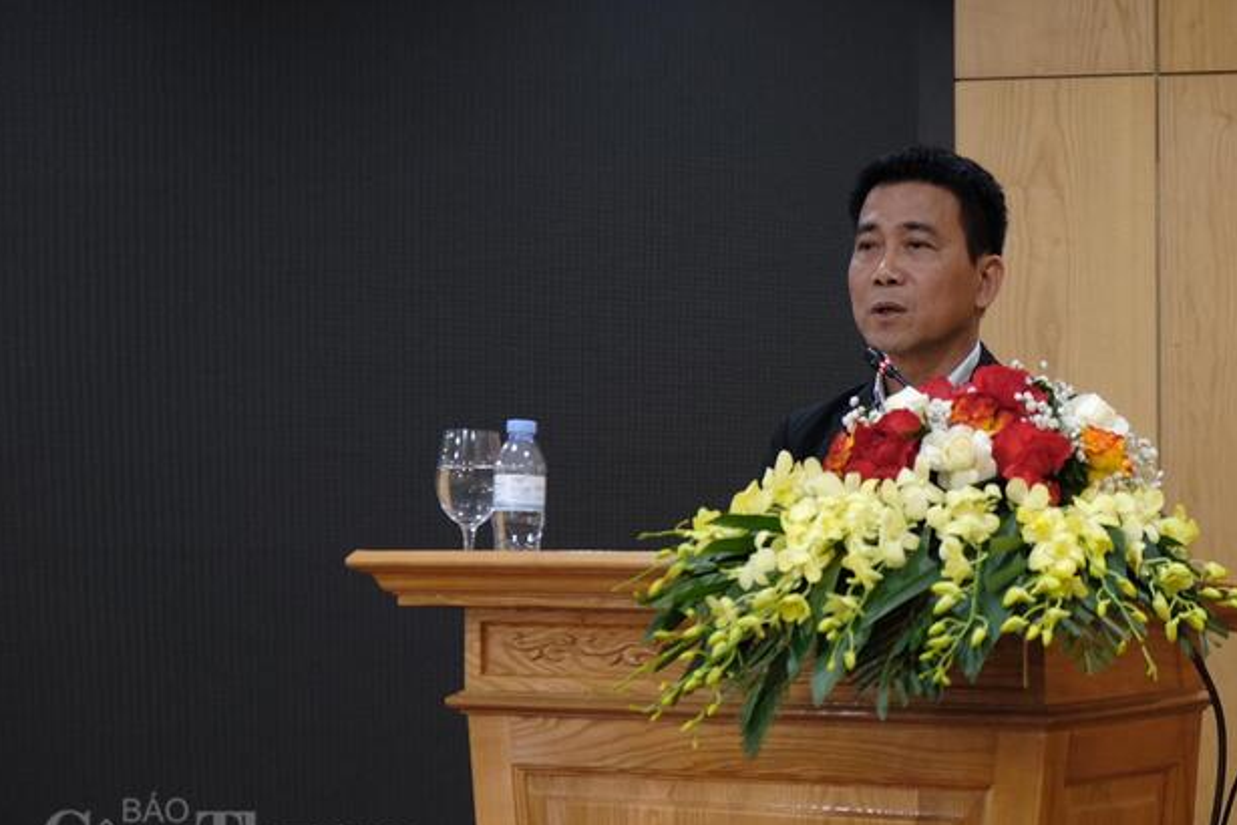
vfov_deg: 12.7
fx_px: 3711
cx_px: 790
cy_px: 403
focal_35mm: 108
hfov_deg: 18.9
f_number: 4
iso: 1250
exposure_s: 1/125
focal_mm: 55
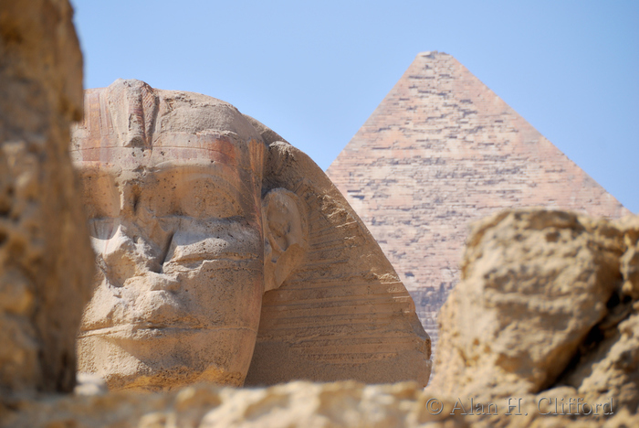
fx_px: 5329
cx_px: 320
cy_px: 214
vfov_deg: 4.6
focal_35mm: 300
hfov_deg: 6.9
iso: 100
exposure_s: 1/320
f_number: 5.6
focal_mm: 200
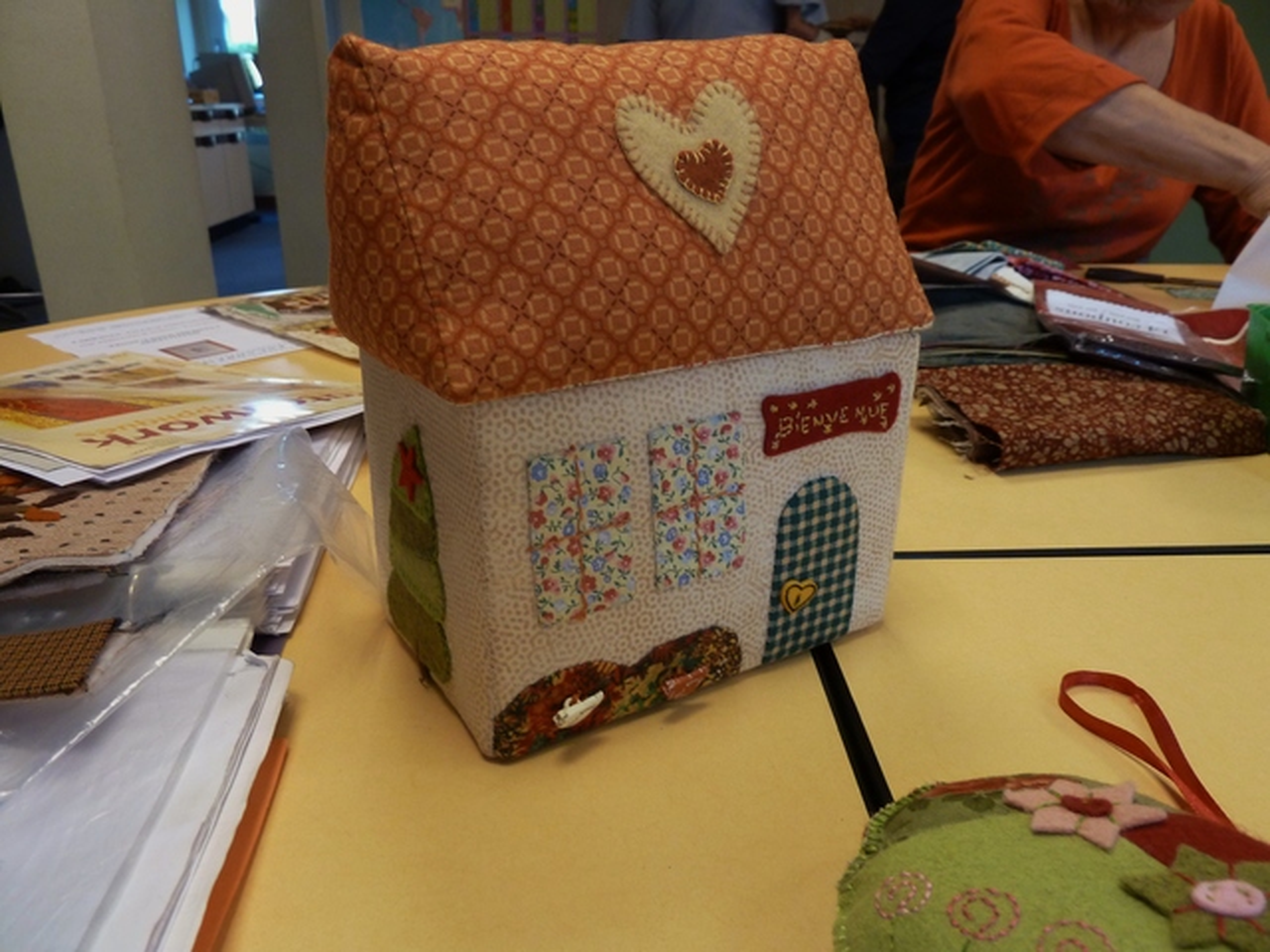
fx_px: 917
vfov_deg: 54.9
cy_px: 476
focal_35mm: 25
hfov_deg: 69.4
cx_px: 635
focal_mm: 4.1
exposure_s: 1/30
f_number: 3.3
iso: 200
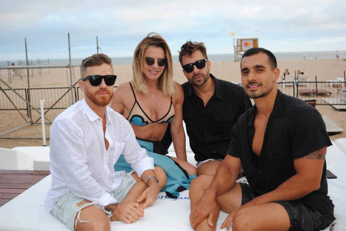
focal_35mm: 45
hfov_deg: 43.6
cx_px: 173
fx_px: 433
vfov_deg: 29.9
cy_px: 116
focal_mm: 30
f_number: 4.2
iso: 180
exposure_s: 1/125
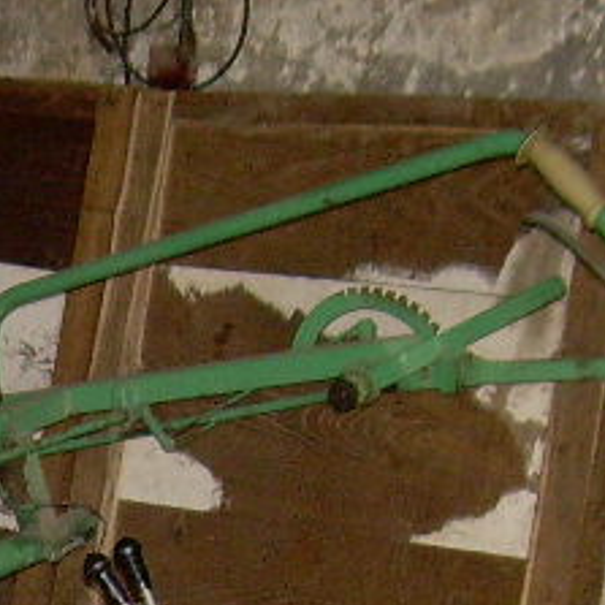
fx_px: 3045
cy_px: 757
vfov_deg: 11.1
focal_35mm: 154
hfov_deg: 11.0
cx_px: -263
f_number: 2.8
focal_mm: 6.3
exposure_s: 1/60
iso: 200
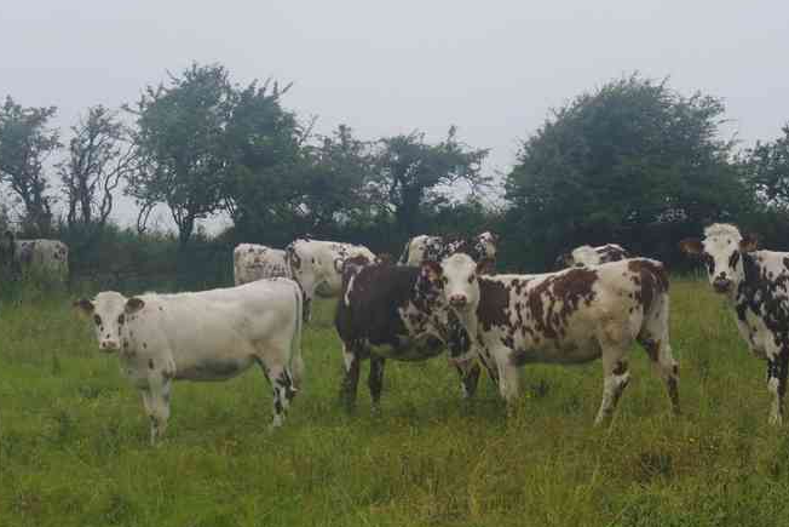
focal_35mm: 99
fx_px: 2165
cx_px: 297
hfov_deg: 20.6
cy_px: 374
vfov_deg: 13.8
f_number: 9
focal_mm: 43
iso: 200
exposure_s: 1/80
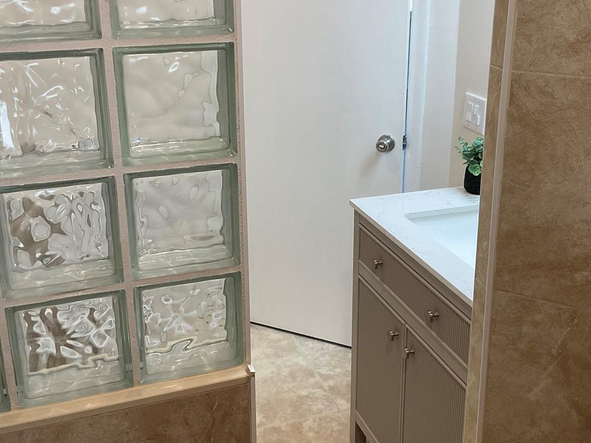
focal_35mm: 44
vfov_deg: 32.8
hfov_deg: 42.9
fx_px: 751
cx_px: 286
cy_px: 180
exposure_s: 1/120
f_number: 1.8
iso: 64
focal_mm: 3
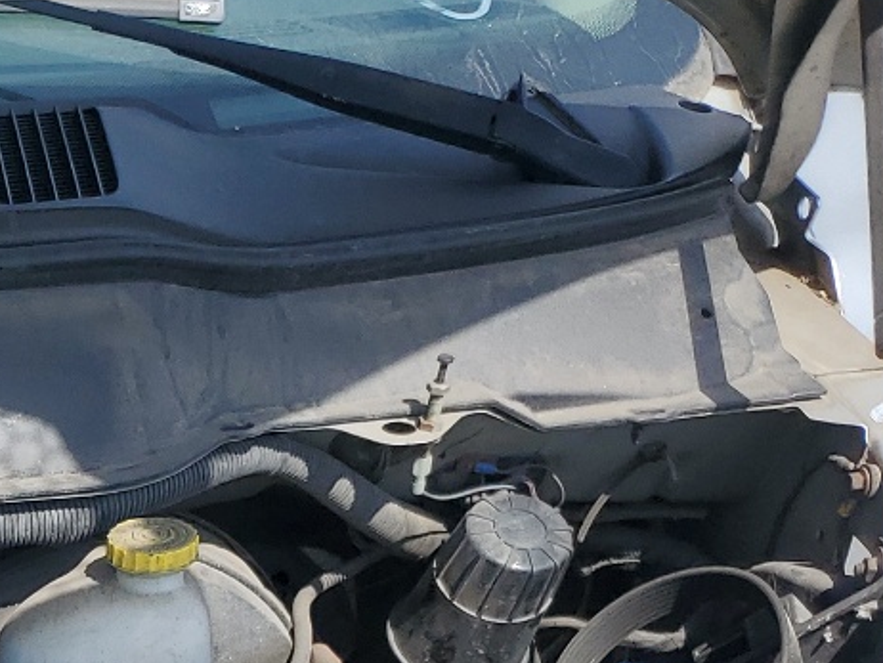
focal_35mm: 90
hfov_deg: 18.6
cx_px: -529
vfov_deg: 14.8
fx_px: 2297
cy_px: 1118
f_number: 1.5
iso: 50
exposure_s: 1/2000
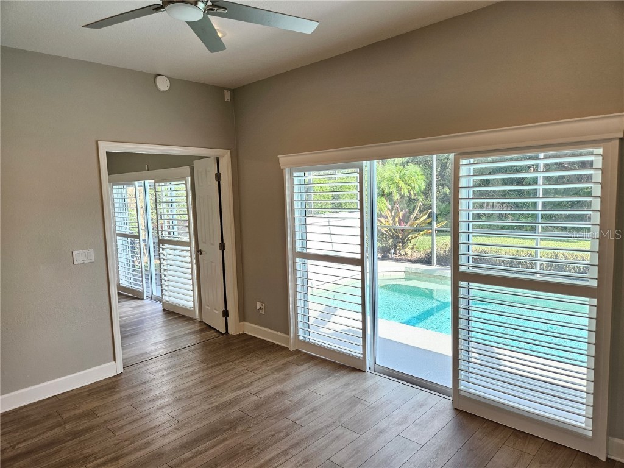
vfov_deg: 58.9
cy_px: 234
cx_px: 312
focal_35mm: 23
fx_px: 415
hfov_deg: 73.9
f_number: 1.8
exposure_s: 1/120
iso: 160
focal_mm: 5.4
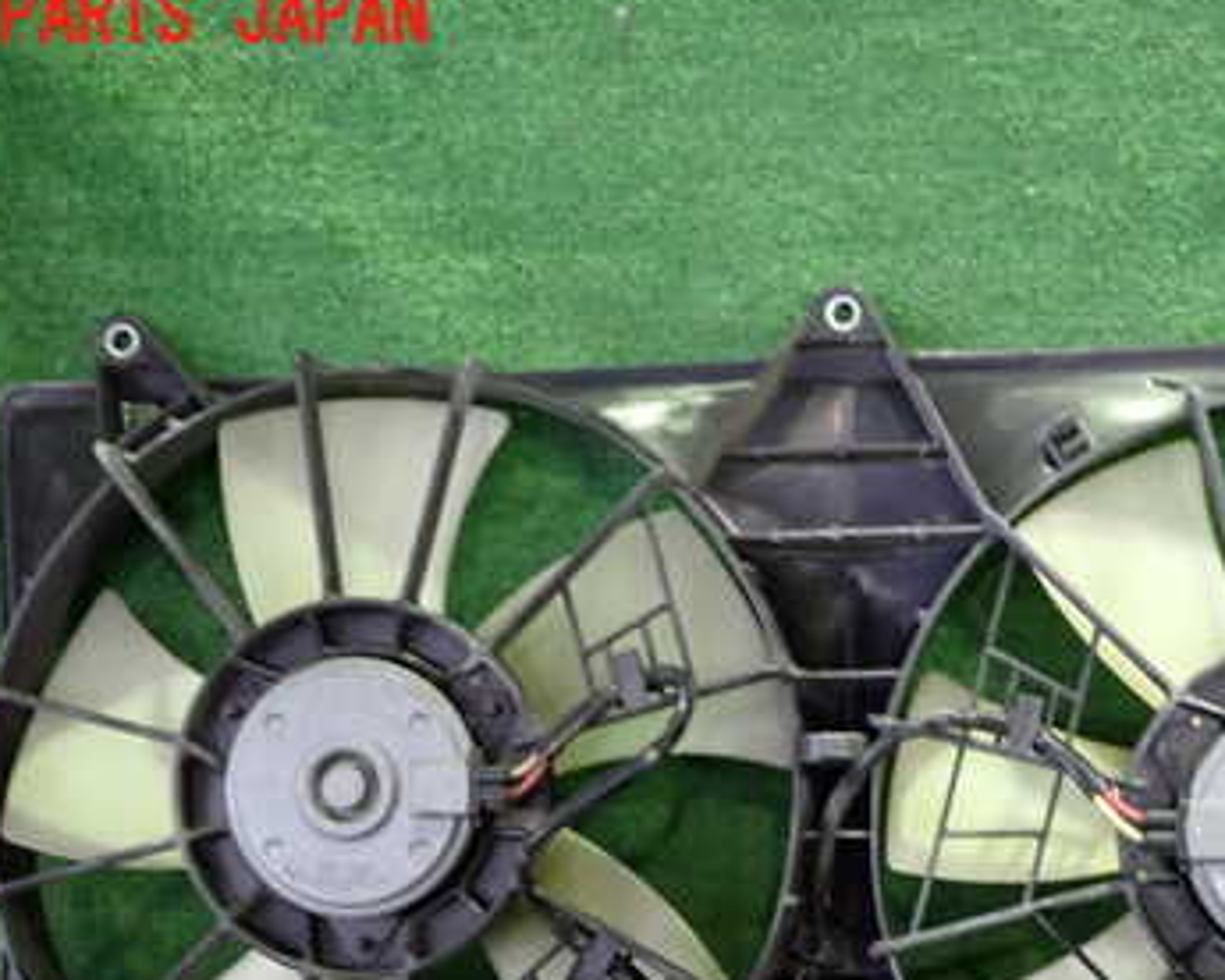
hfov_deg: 36.2
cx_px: 849
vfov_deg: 29.1
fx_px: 1849
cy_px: 774
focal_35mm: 51
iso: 800
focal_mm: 5.4
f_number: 2.3
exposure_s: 1/30
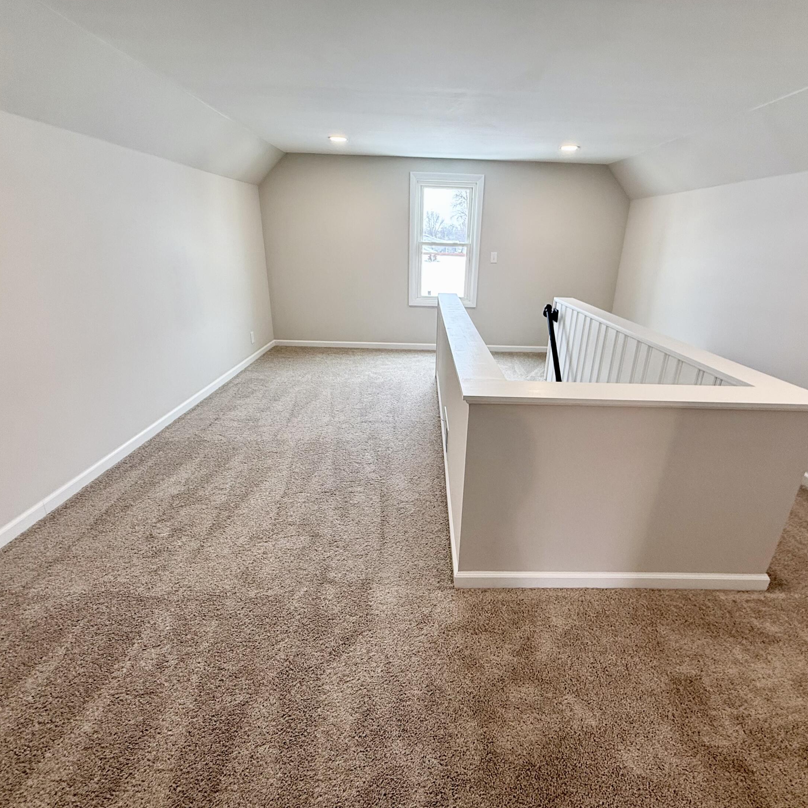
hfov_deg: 83.8
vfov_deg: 84.0
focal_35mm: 17
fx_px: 449
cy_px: 408
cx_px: 438
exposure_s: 1/120
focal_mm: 2.22
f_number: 2.2
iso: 125
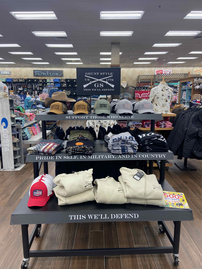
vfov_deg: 67.3
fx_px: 202
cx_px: 101
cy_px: 134
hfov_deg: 53.1
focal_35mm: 26
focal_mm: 4.25
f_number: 1.8
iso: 125
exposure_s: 1/120
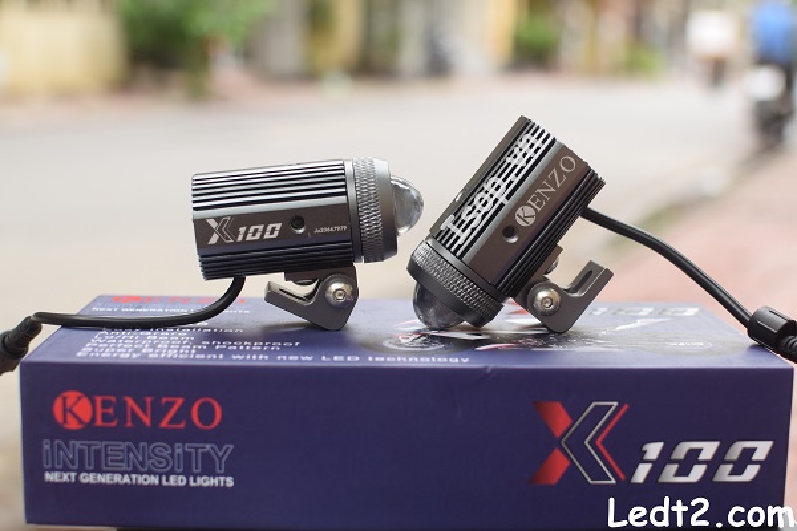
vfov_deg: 25.8
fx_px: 1162
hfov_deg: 37.9
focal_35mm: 52
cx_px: 398
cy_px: 266
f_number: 3.5
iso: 160
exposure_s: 1/60
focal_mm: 35
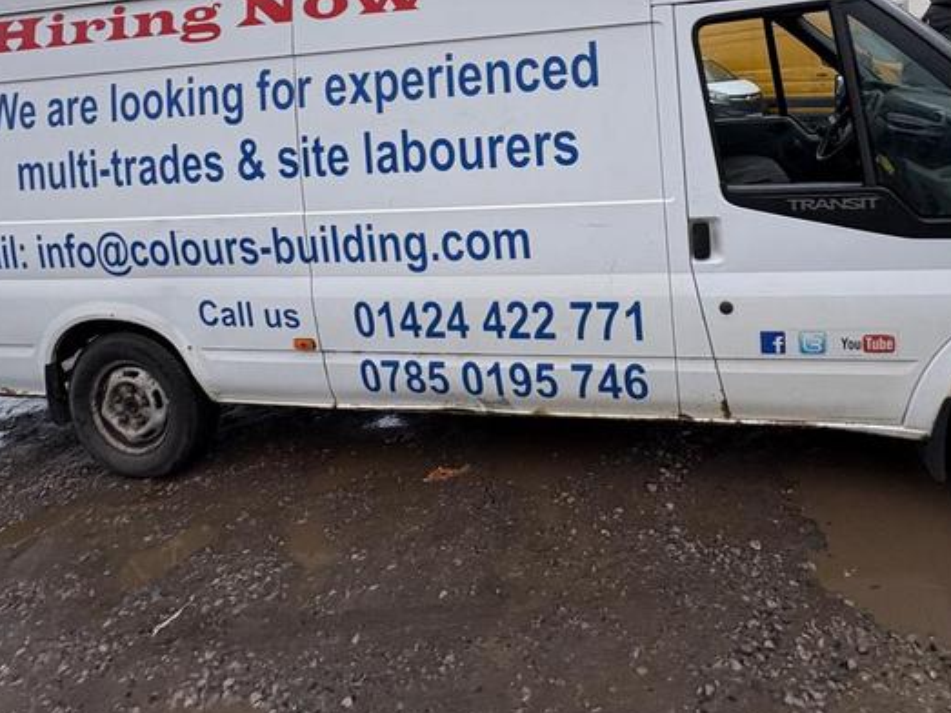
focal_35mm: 24
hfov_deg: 71.3
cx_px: 540
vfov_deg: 52.0
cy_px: 113
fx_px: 659
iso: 64
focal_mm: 2.22
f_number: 2.2
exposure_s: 1/99
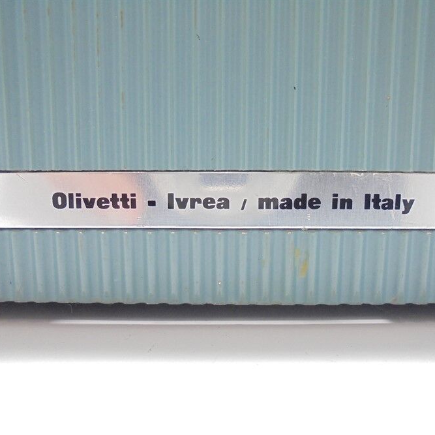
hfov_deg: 52.5
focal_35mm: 31
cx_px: 222
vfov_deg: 52.5
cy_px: 219
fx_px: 441
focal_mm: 4.6
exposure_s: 1/30
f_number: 3.5
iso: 250
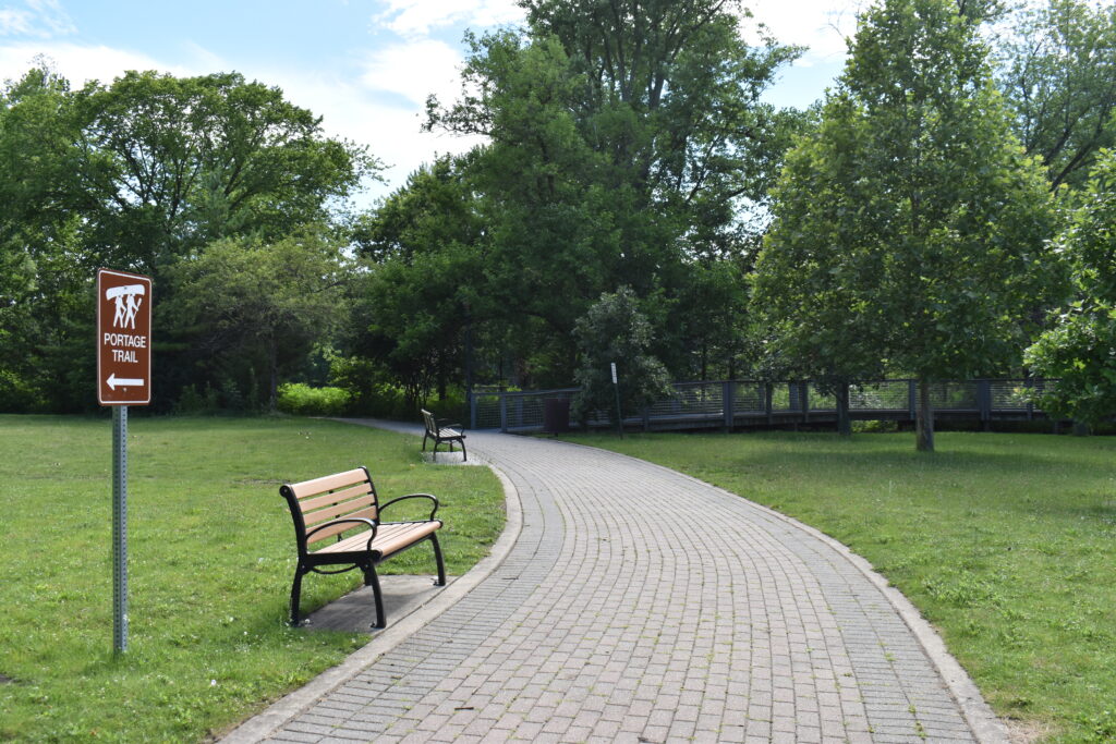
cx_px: 558
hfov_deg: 57.2
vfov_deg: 40.0
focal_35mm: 33
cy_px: 372
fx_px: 1023
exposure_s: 1/250
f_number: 8
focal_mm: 22
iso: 200
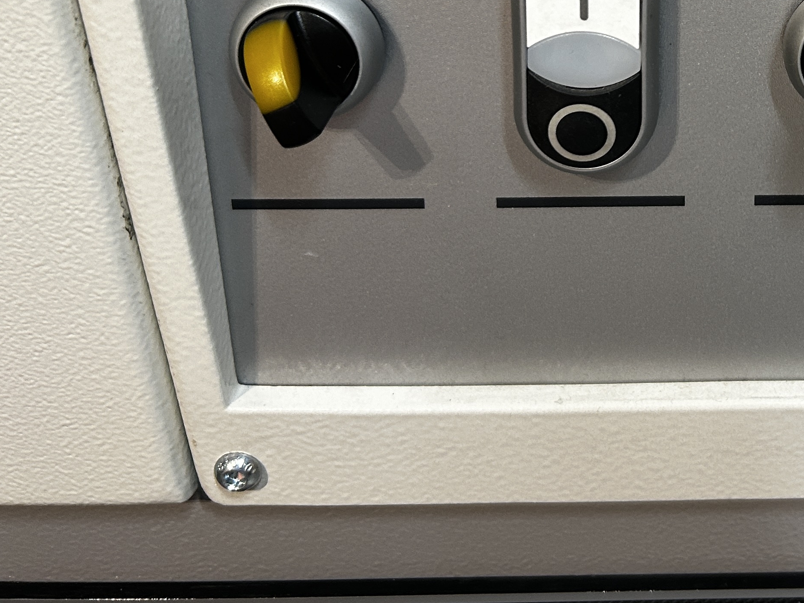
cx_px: 800
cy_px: -30
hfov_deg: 31.8
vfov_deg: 24.6
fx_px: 1301
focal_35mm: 56
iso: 125
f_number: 1.5
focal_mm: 5.7
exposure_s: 1/100
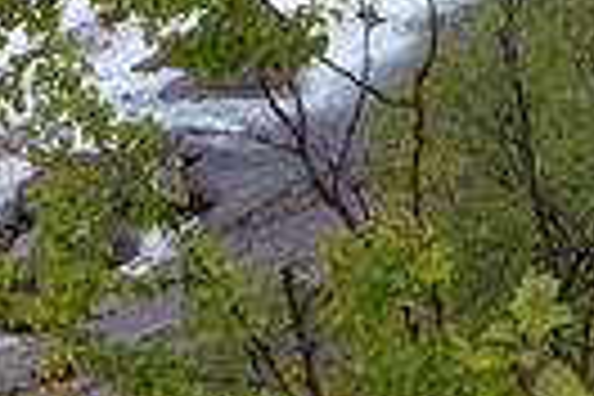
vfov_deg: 9.1
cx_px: 781
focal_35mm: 131
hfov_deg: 14.9
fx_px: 2161
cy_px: -652
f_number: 2.8
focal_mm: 4.7
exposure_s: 1/640
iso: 80
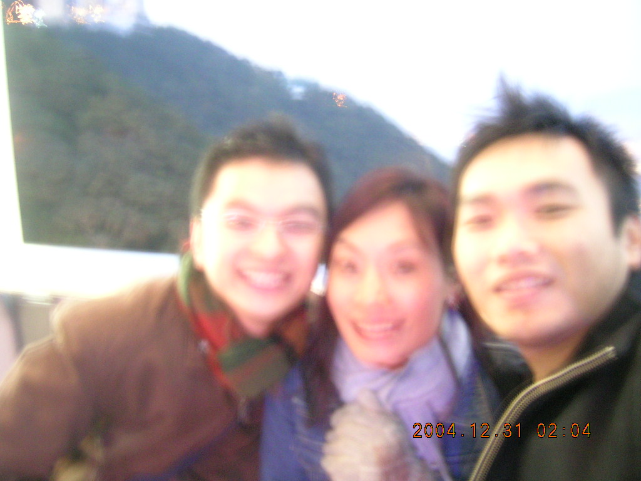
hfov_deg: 52.6
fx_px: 648
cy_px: 240
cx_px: 320
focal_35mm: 35
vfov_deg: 40.7
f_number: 2.8
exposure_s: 2
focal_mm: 5.4
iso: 200
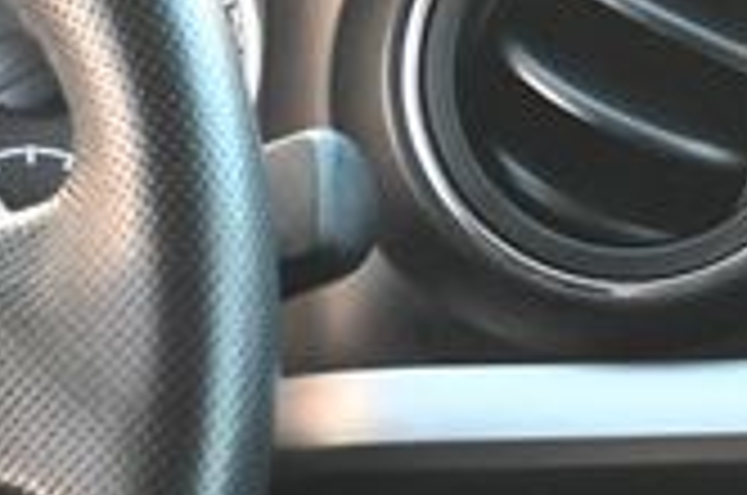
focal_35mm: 232
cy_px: 472
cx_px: 1422
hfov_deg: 8.5
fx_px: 4805
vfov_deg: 5.9
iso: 3200
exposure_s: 1/125
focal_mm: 40
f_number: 5.6
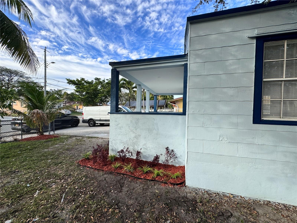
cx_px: 148
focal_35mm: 14
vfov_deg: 85.7
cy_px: 112
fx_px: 120
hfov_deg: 102.1
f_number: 2.2
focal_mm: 2.22
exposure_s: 1/646
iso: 40
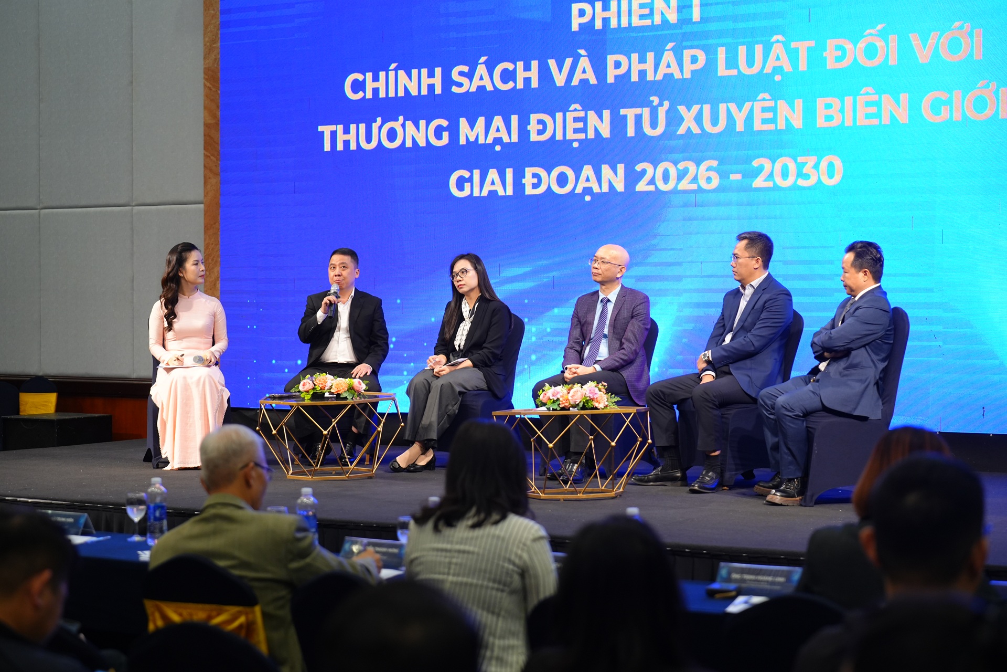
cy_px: 336
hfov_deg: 28.8
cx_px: 504
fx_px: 1958
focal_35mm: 70
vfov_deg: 19.5
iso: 1250
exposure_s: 1/200
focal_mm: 70
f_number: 3.5
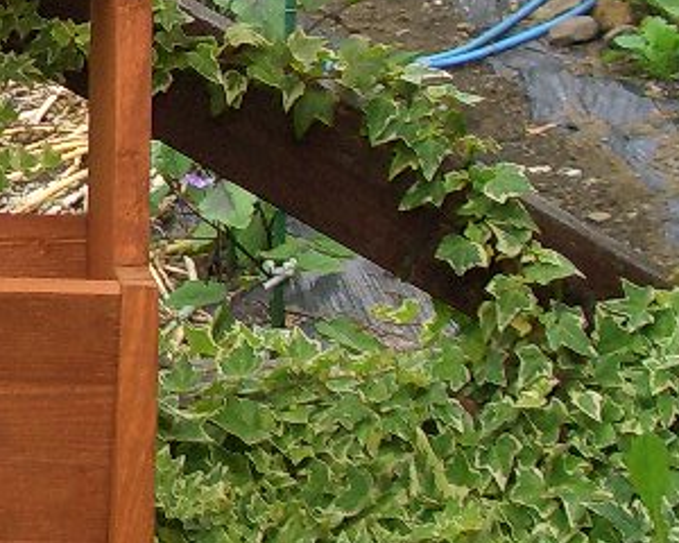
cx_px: -294
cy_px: -34
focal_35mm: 146
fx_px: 2934
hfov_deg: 12.6
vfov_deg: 10.5
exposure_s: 1/160
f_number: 4.3
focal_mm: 5.8
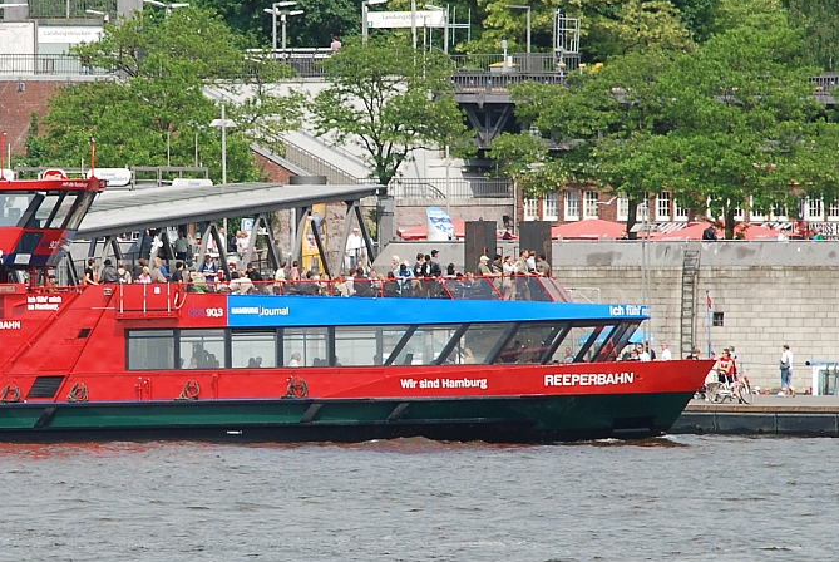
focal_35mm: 310
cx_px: 219
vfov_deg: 4.5
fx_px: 7229
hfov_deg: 6.6
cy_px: 265
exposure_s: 1/250
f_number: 10
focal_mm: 135
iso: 180
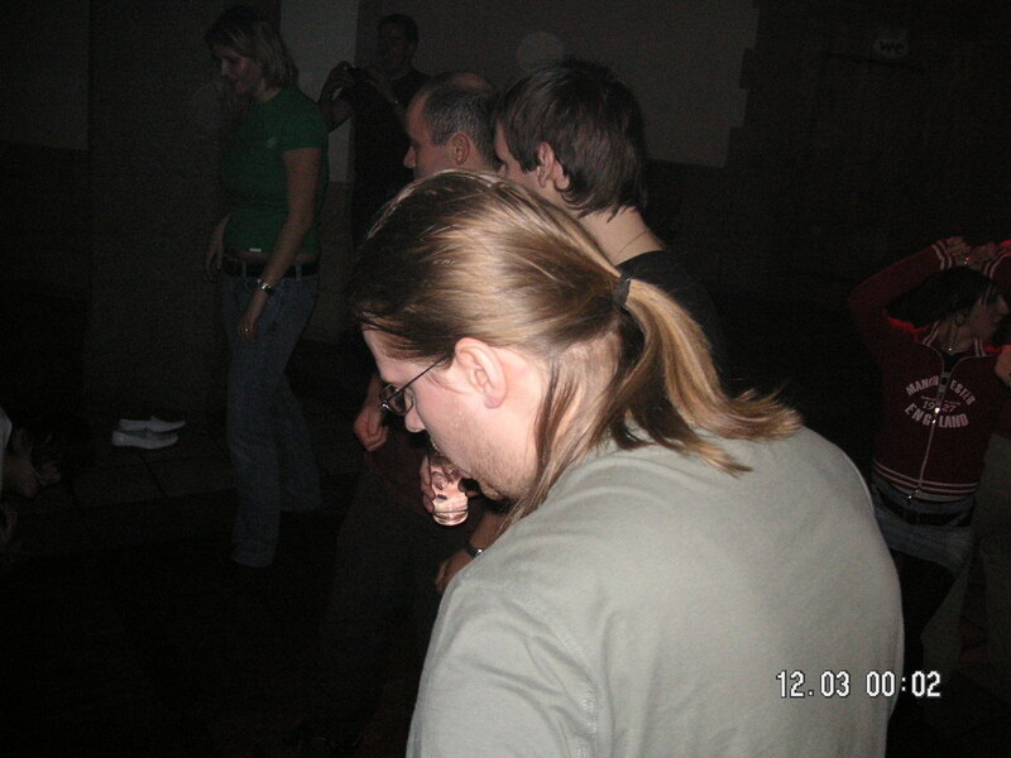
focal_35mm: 37
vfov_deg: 38.7
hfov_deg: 50.1
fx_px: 1081
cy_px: 379
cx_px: 506
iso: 160
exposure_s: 1/45
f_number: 2.8
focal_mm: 6.1
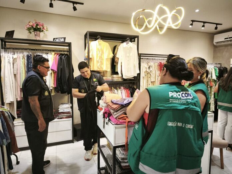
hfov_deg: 73.9
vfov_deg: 58.9
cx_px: 116
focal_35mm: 23
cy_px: 87
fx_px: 154
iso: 500
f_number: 1.7
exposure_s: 1/60
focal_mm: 5.3
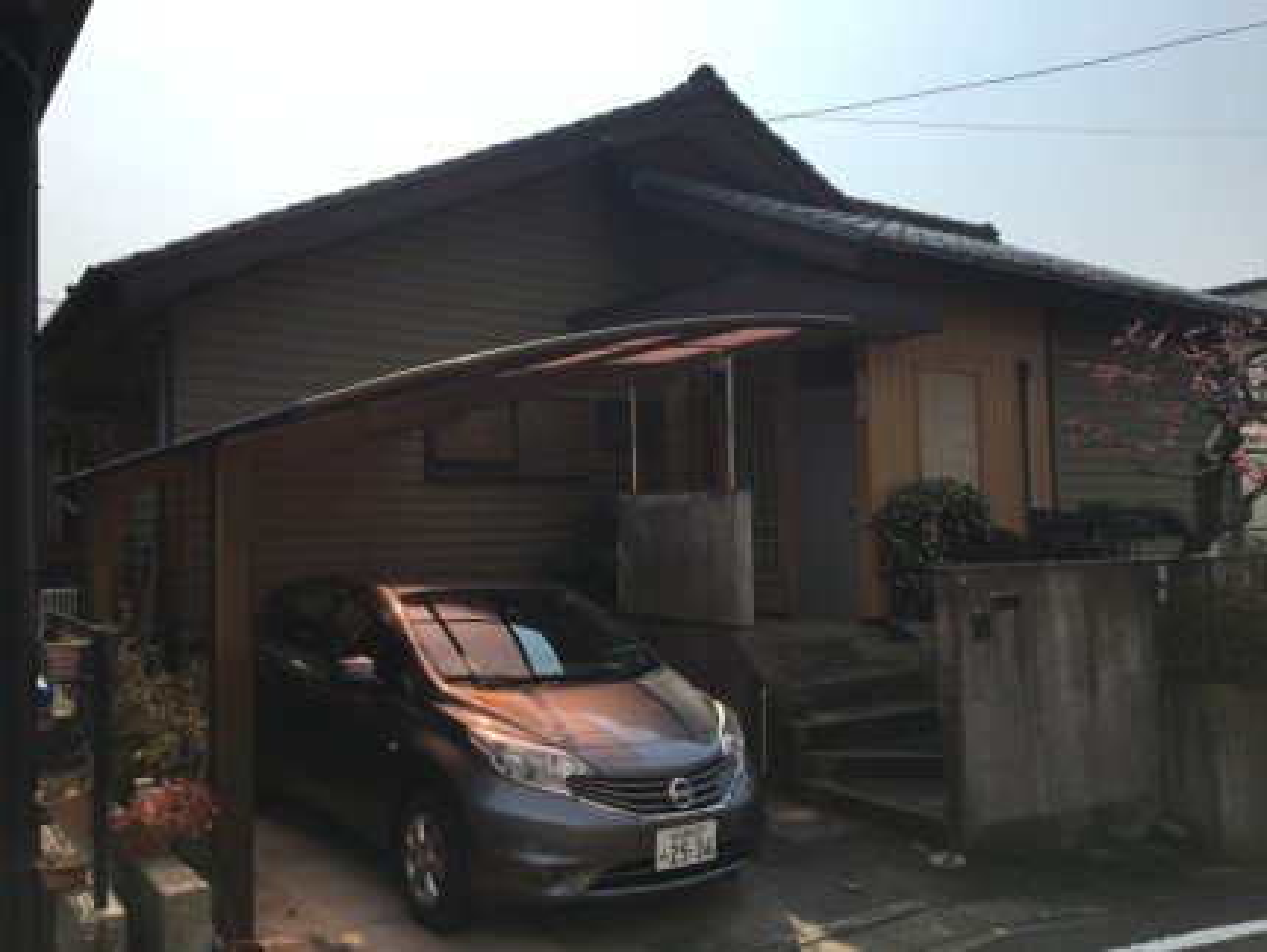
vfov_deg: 48.3
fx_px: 1062
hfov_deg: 61.6
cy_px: 476
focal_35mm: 29
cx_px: 634
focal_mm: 4.15
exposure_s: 1/2331
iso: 25
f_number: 2.2
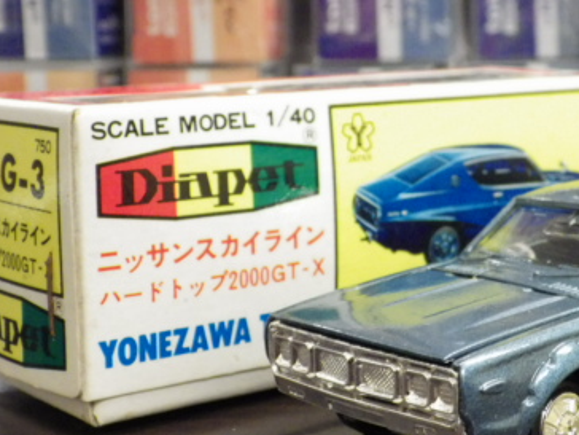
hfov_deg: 22.1
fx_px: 1472
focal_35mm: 88
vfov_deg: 16.8
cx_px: 433
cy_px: 229
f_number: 3.8
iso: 800
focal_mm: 9
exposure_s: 1/30
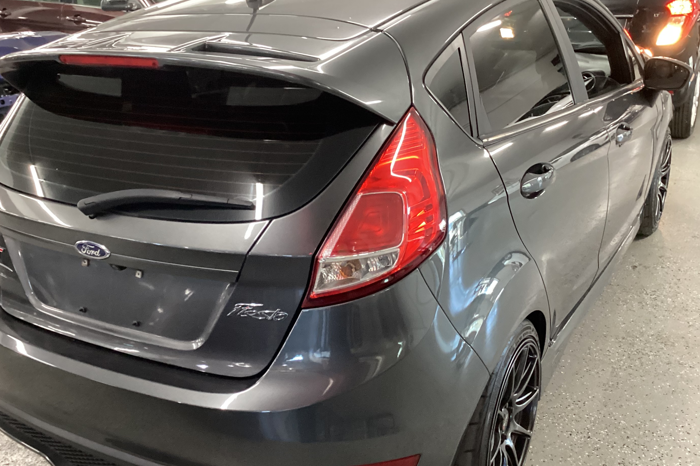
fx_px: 739
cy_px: 276
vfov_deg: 35.0
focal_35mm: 38
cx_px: 309
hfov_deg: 50.6
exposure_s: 1/40
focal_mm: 3.3
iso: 400
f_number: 2.4
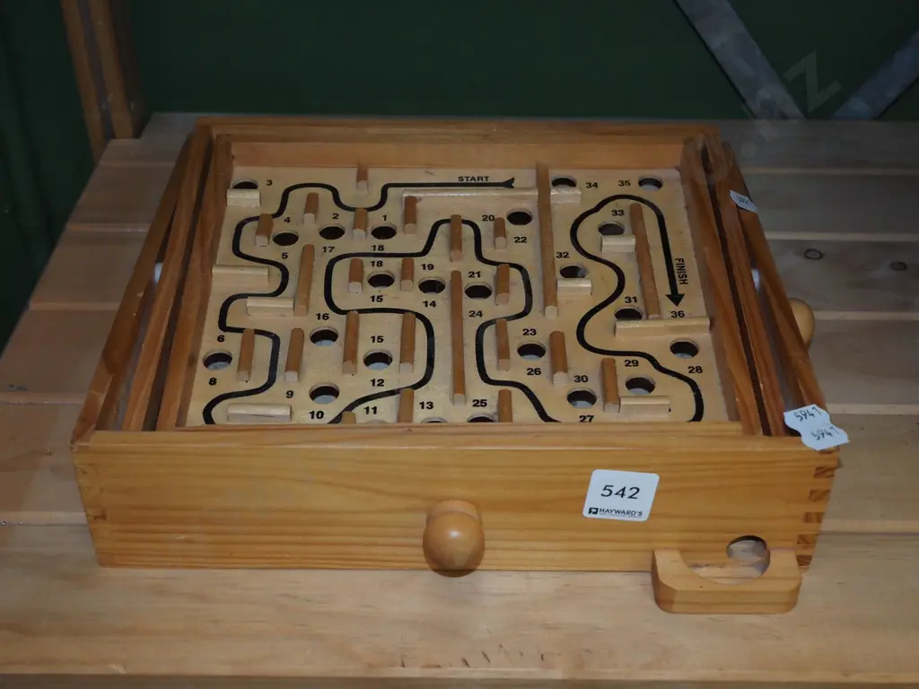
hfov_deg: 41.2
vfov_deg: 31.5
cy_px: 344
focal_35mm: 46
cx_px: 460
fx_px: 1221
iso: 1600
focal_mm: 23
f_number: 5.6
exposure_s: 1/160
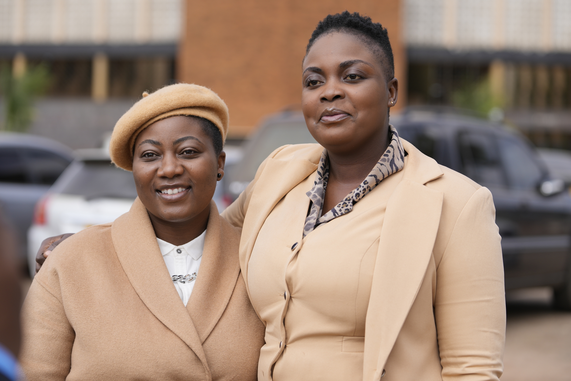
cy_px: 190
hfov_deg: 23.1
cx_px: 286
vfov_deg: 15.5
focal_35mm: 88
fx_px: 1396
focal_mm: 88
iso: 100
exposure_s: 1/1000
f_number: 3.5
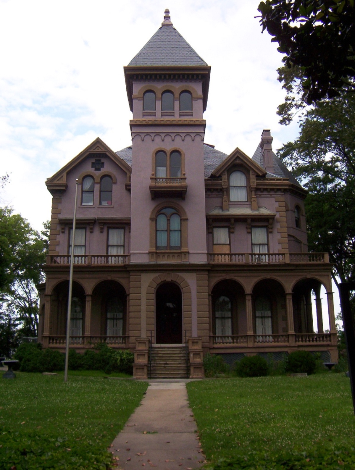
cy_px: 235
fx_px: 490
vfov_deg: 51.2
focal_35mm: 36
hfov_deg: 39.8
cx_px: 178
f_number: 5.24
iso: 100
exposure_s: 1/411
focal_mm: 5.54
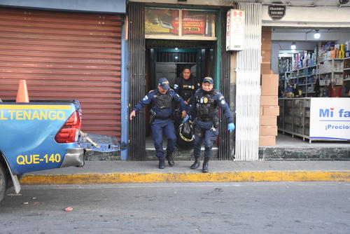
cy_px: 117
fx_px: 467
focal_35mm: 48
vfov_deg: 28.1
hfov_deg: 41.1
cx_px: 175
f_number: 4
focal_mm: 32
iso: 2000
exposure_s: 1/500
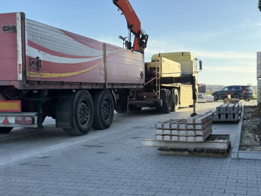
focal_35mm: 48
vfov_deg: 30.3
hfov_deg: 39.7
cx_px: 130
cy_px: 98
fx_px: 362
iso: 80
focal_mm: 6.76
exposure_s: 1/1715
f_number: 1.78
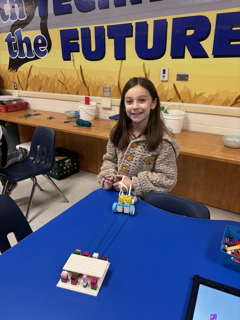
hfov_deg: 53.1
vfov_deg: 67.3
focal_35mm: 26
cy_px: 160
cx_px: 120
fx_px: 240
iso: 200
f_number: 1.6
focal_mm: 5.96
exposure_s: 1/60
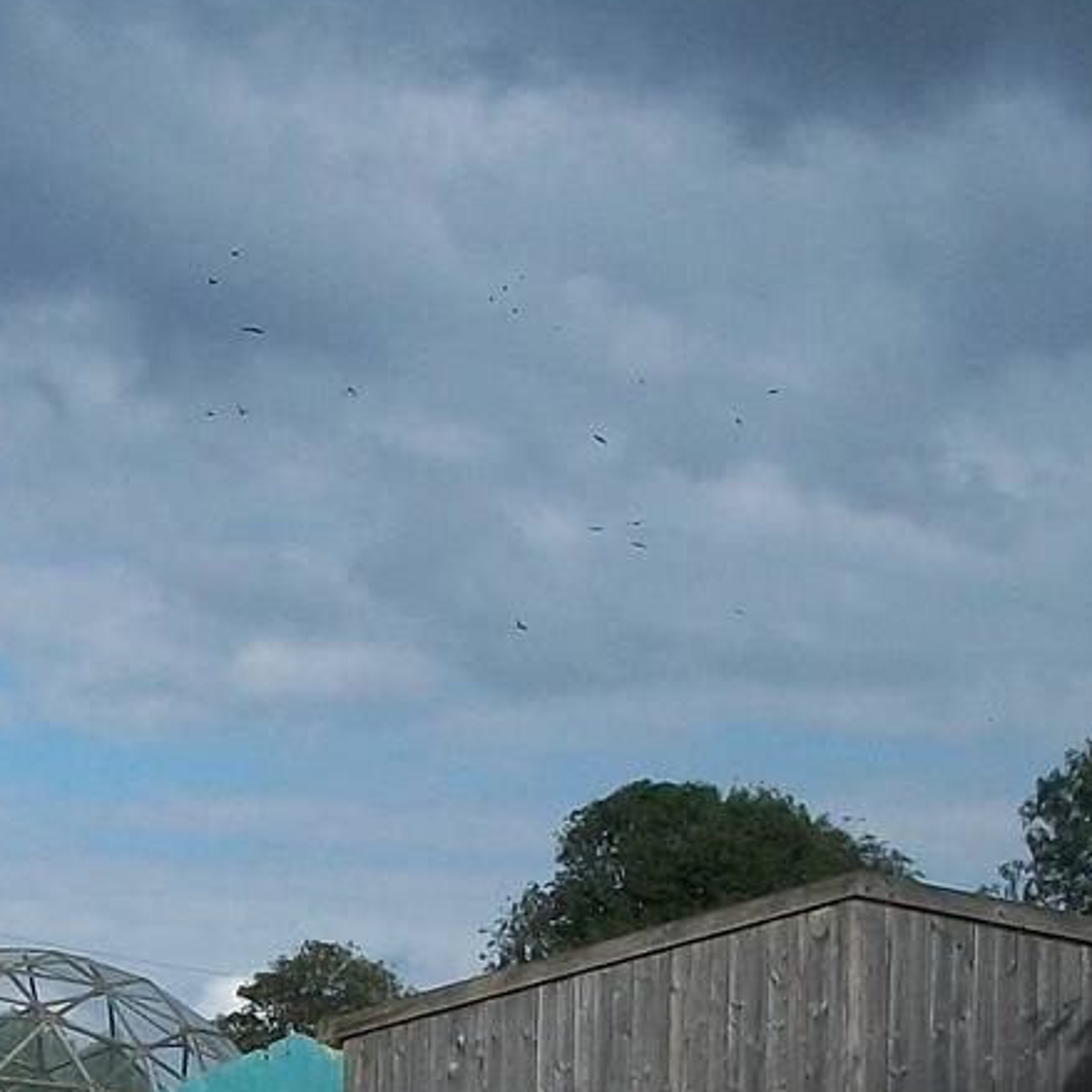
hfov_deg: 16.6
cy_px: 1259
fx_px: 3676
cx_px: 90
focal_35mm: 103
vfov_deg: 16.3
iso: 80
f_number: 5.5
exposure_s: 1/640
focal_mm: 5.7
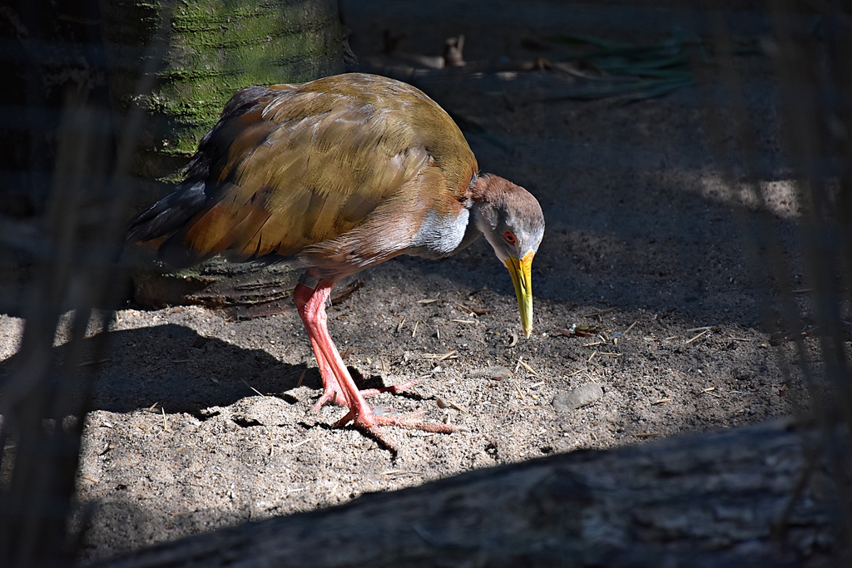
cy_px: 284
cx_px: 426
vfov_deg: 6.5
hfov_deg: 9.8
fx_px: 4970
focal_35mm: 210
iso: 800
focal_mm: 140
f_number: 5.6
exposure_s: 1/500
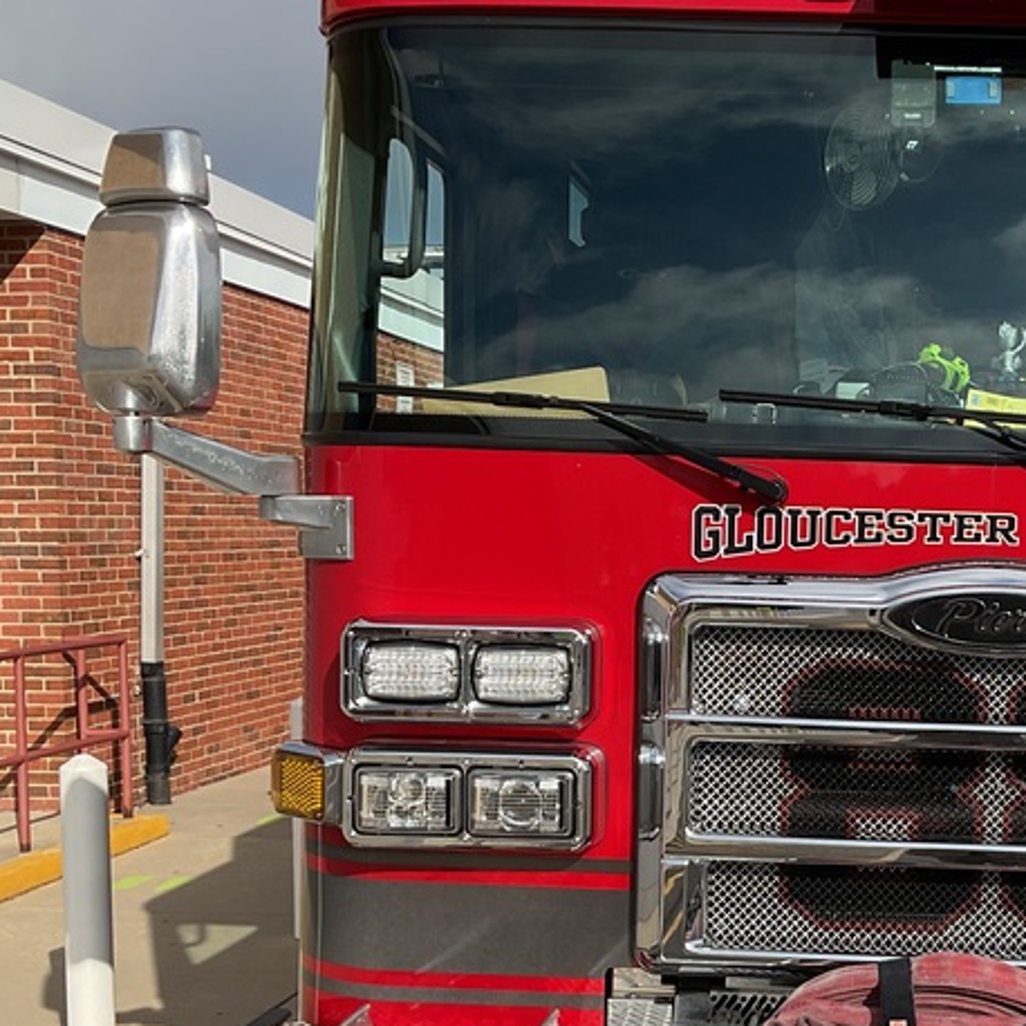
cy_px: 677
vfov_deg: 30.4
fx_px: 1878
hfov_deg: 29.3
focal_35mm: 56
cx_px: 918
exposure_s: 1/1984
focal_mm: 3
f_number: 1.8
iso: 16
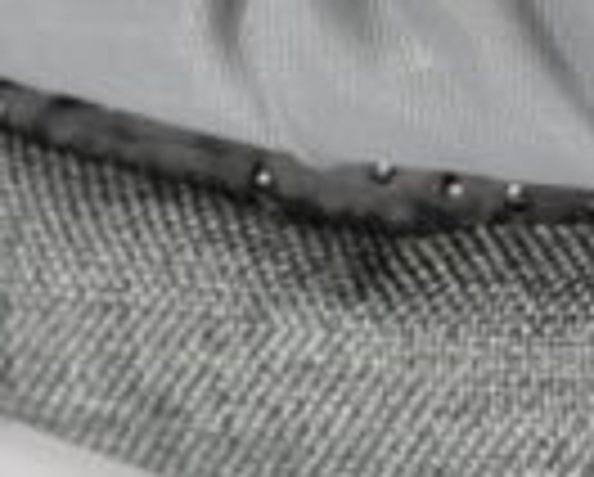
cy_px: -180
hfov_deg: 3.2
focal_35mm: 607
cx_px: 882
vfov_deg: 2.6
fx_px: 10689
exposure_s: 1/30
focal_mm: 95
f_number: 14
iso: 1600
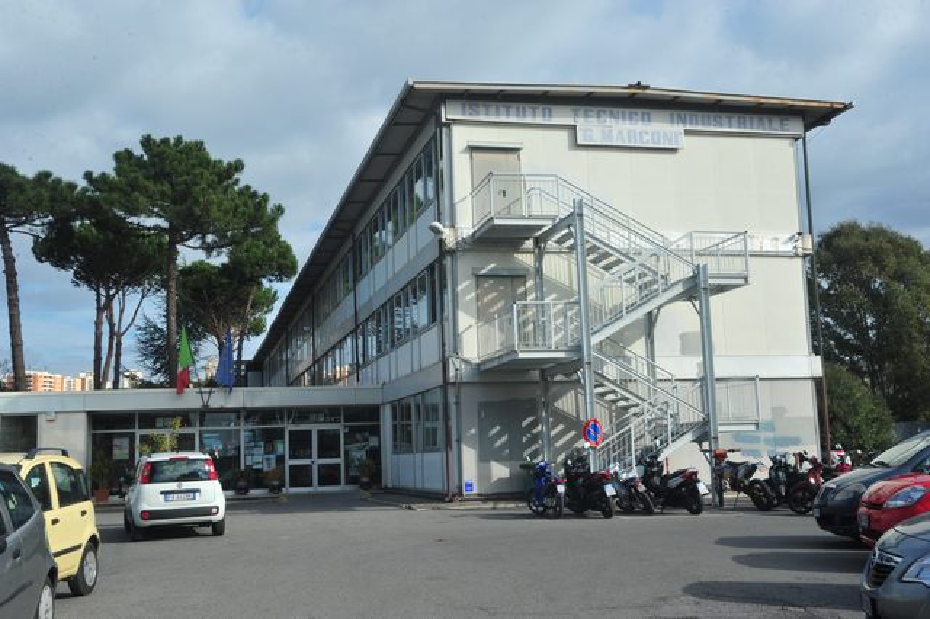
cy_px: 310
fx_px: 1033
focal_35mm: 40
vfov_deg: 33.4
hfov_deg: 48.5
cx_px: 465
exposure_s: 1/250
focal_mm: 40
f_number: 14
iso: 400
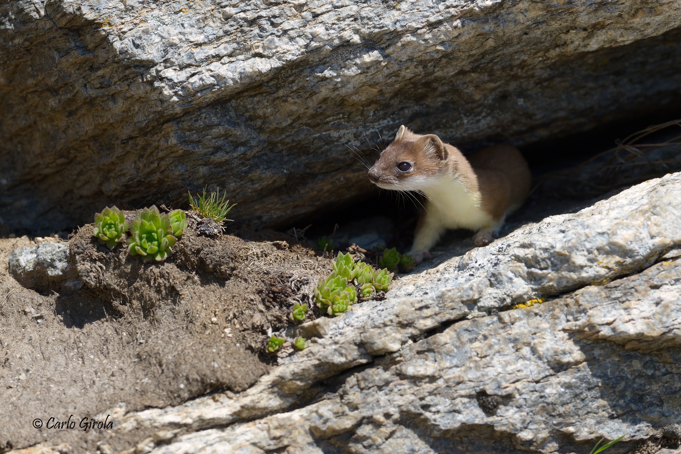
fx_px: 11349
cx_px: 340
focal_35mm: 600
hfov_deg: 3.4
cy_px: 227
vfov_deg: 2.3
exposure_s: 1/2000
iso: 800
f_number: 6.3
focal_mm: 600
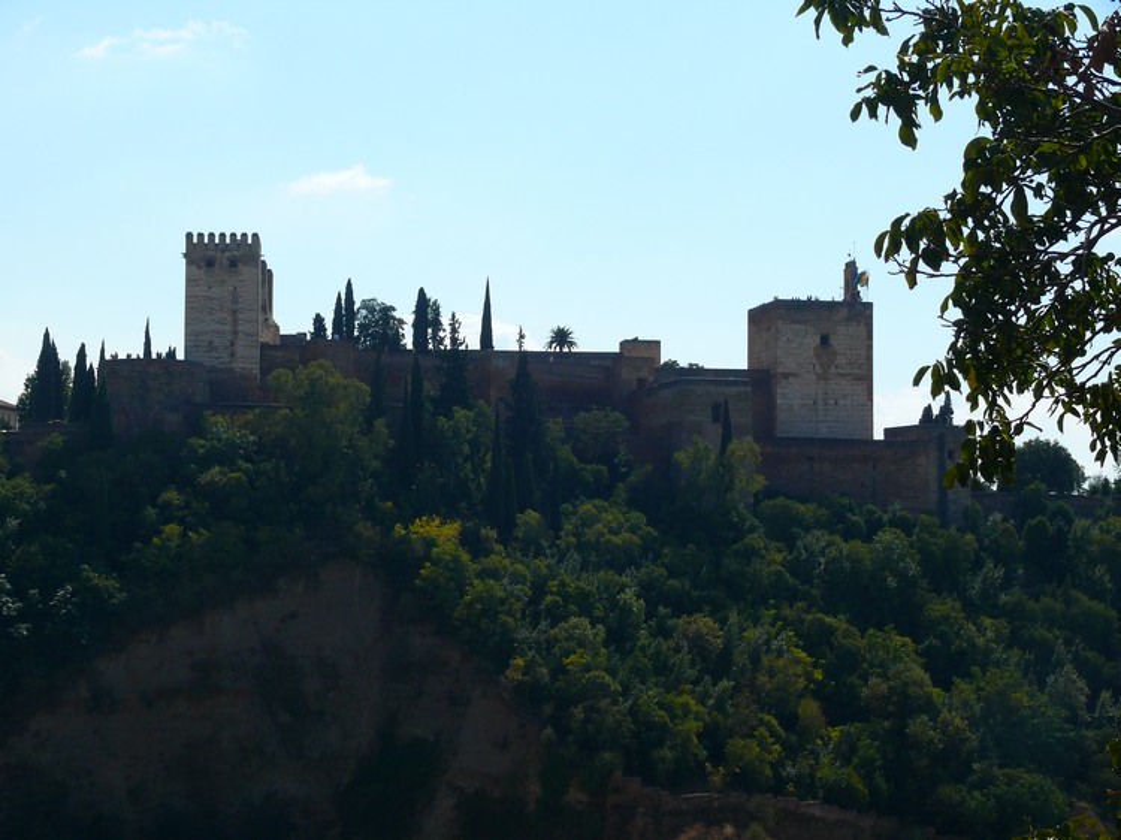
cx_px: 560
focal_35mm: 80
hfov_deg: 24.4
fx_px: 2590
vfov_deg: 18.4
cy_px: 420
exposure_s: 1/250
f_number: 5.6
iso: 100
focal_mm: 17
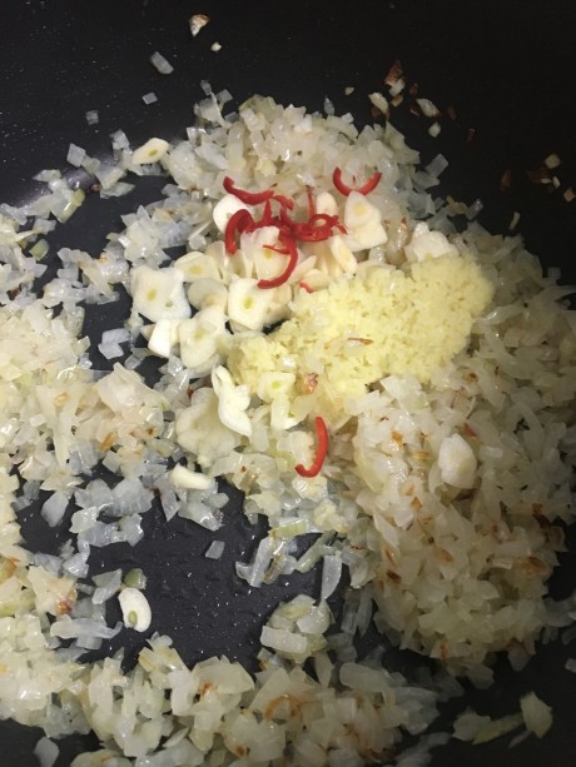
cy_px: 384
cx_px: 288
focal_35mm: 29
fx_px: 643
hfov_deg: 48.2
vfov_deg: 61.6
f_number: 2.2
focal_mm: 4.15
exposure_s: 1/20
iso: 200
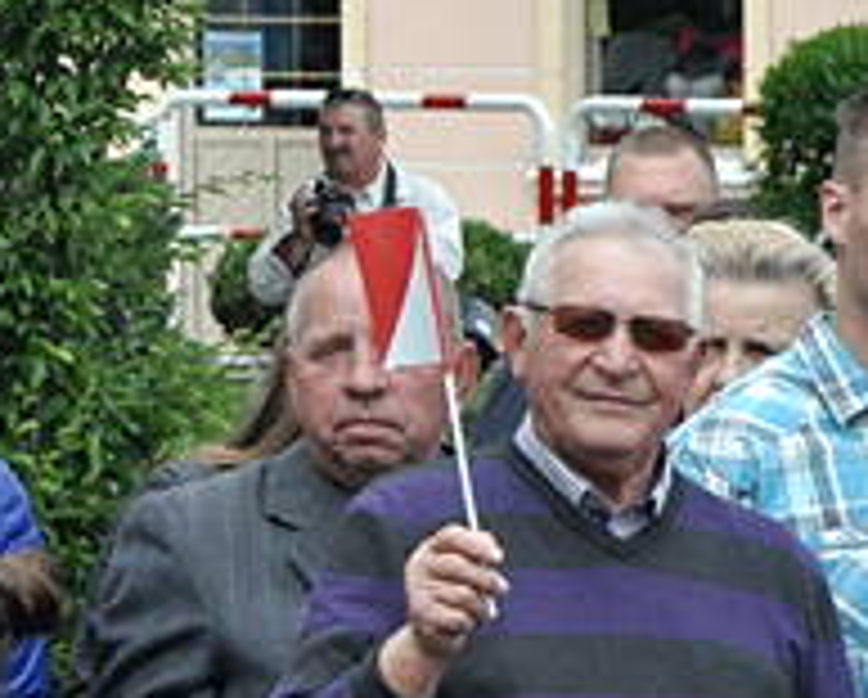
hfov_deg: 3.4
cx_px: 1597
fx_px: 14331
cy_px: 903
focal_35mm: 557
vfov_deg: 2.8
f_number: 8
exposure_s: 1/1600
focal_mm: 90
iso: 1250
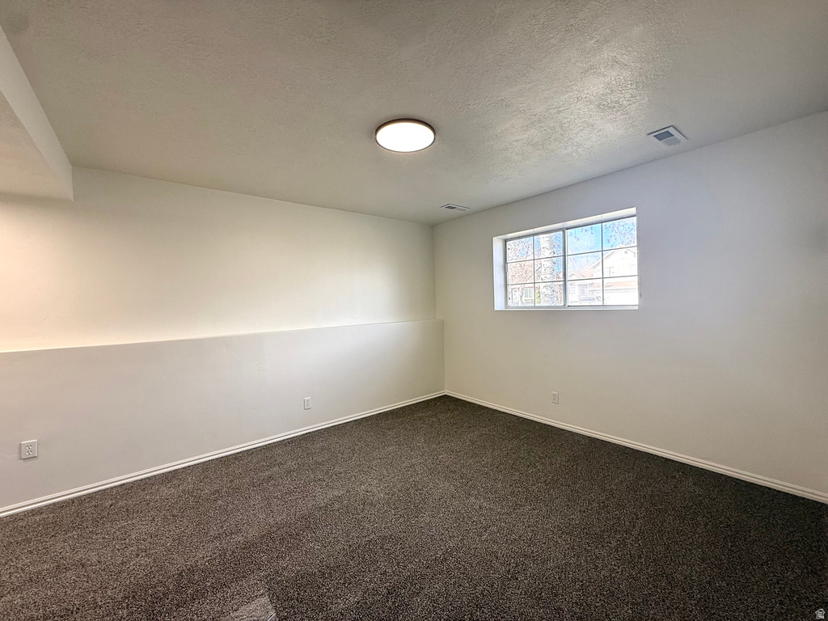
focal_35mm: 14
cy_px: 310
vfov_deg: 85.7
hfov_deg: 102.1
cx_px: 414
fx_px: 335
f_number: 2.2
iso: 64
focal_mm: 2.22
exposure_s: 1/99
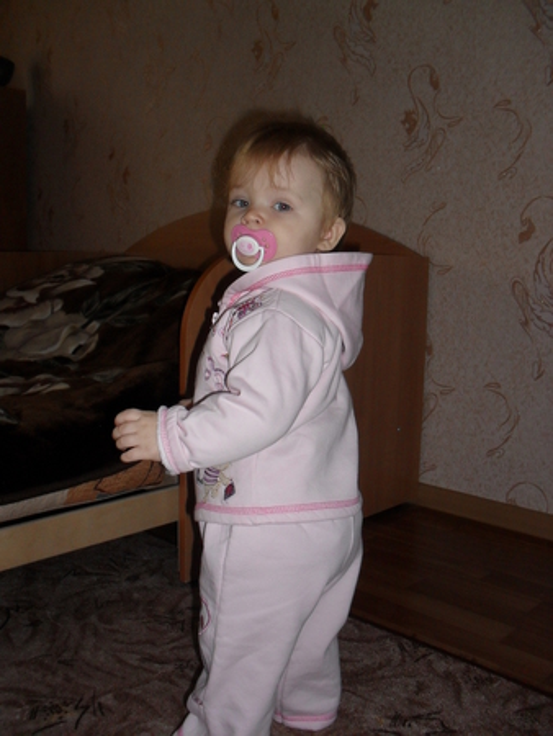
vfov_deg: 52.6
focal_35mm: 35
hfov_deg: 40.7
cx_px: 276
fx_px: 745
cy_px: 368
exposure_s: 1/45
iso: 200
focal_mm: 6.3
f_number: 3.2
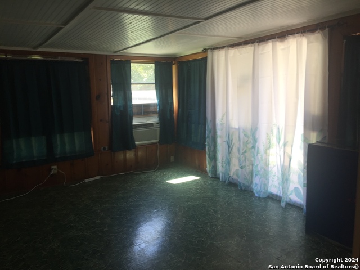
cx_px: 180
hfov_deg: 61.7
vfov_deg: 48.2
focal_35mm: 29
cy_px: 135
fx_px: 302
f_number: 2.2
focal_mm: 4.15
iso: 32
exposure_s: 1/60
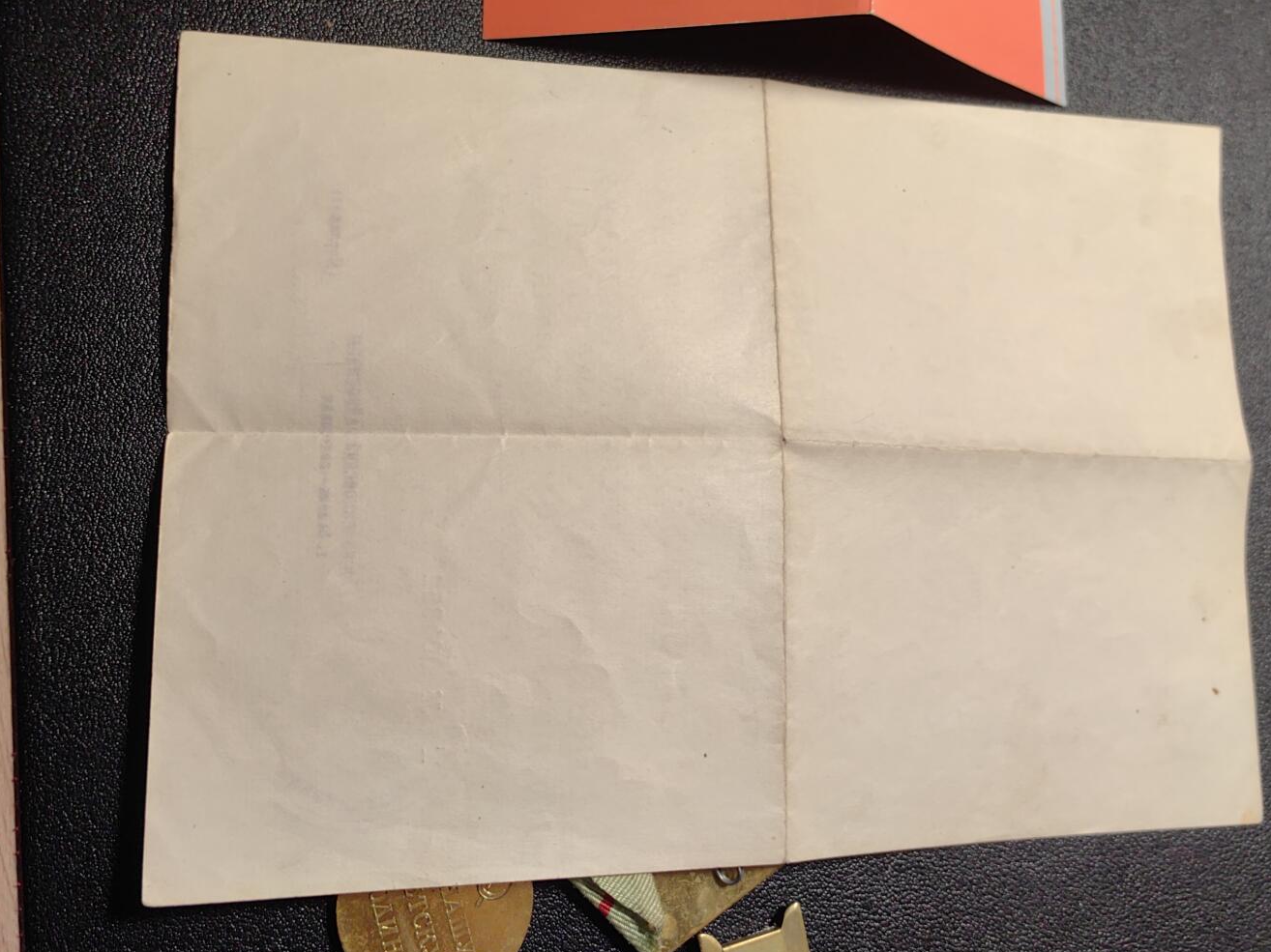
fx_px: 1358
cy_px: 359
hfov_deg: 50.1
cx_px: 649
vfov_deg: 38.4
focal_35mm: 37
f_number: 2
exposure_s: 1/112
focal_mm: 5.75
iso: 50
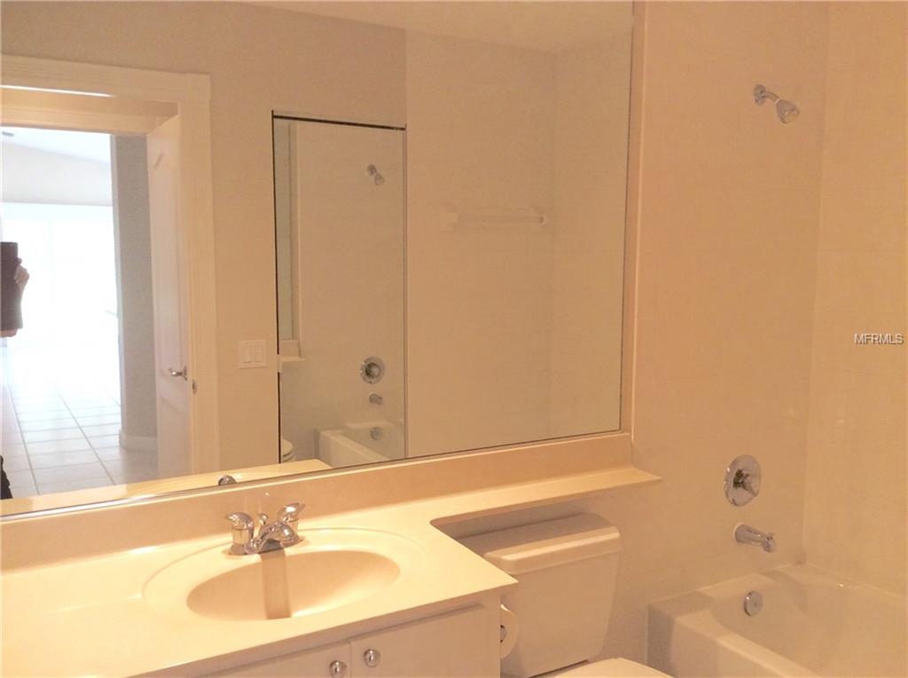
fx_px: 838
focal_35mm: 32
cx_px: 454
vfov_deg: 44.0
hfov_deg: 56.9
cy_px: 339
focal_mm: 3.3
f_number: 2.4
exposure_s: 1/24
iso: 64
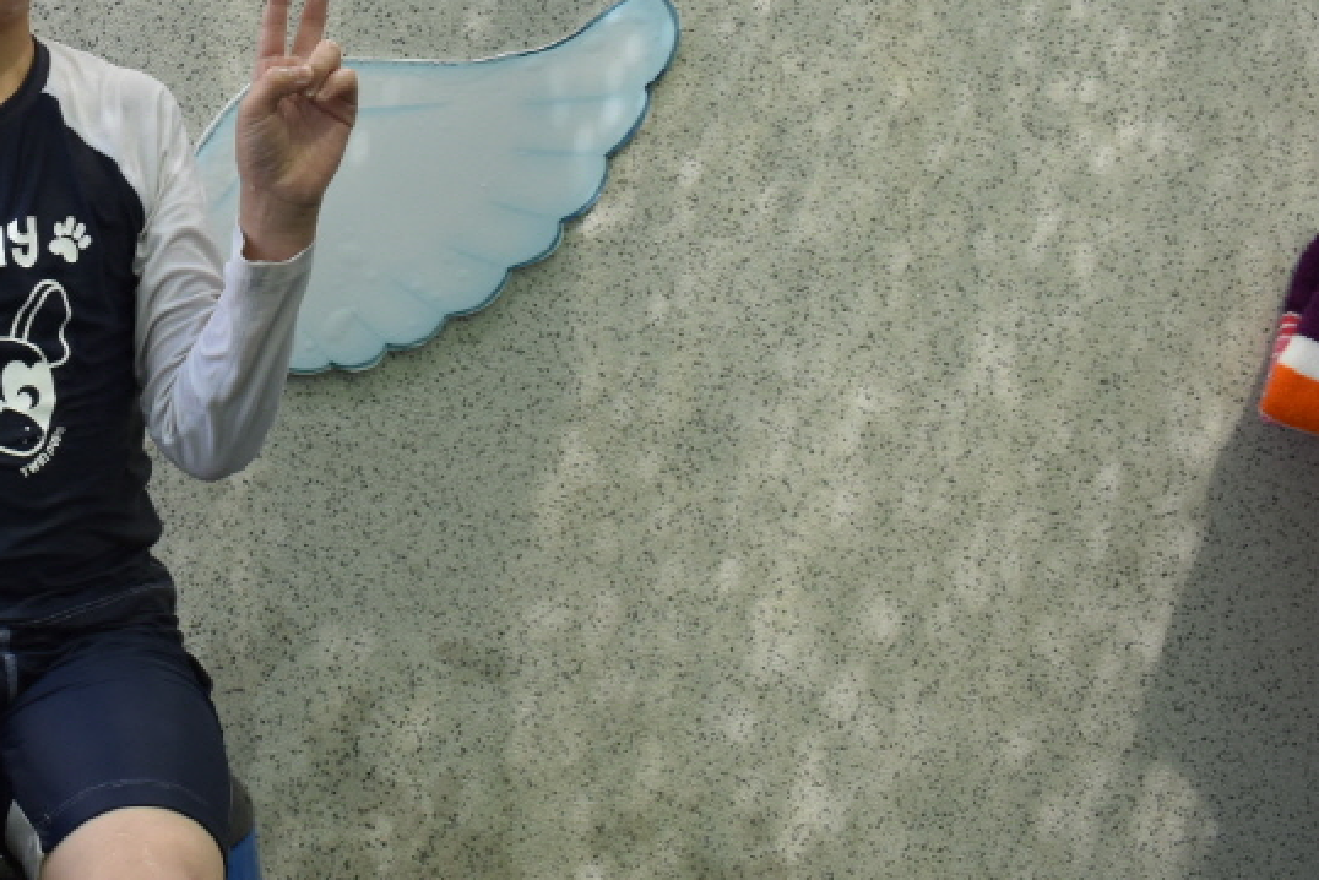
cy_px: 89
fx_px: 2197
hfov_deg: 31.7
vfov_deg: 22.1
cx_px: 105
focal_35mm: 60
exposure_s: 1/250
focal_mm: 21
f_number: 8
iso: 250
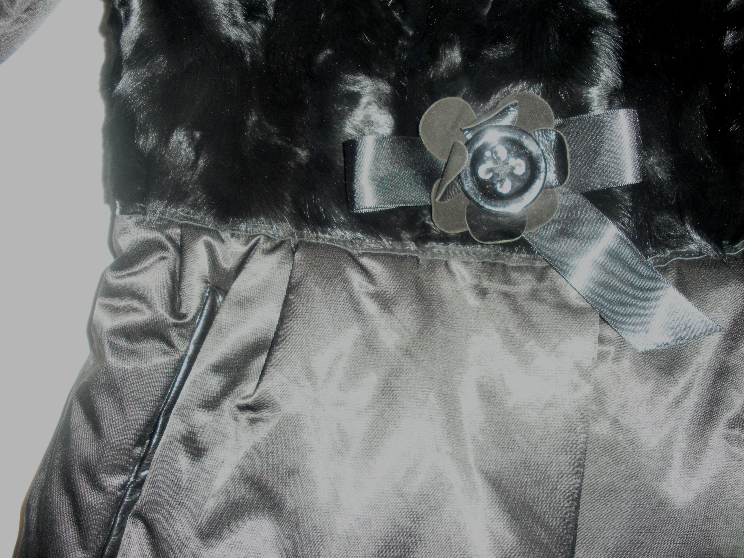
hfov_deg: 51.4
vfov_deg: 39.7
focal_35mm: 36
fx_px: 774
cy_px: 279
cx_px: 372
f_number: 3.5
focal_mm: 6.3
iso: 203
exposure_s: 1/60
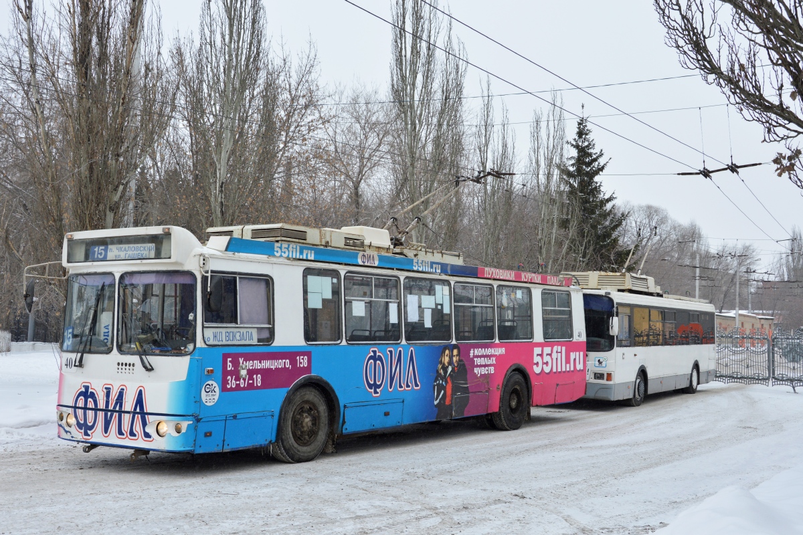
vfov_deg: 31.9
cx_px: 402
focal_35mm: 42
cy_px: 268
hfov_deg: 46.4
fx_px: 937
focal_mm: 28
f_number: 7.1
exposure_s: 1/250
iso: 200
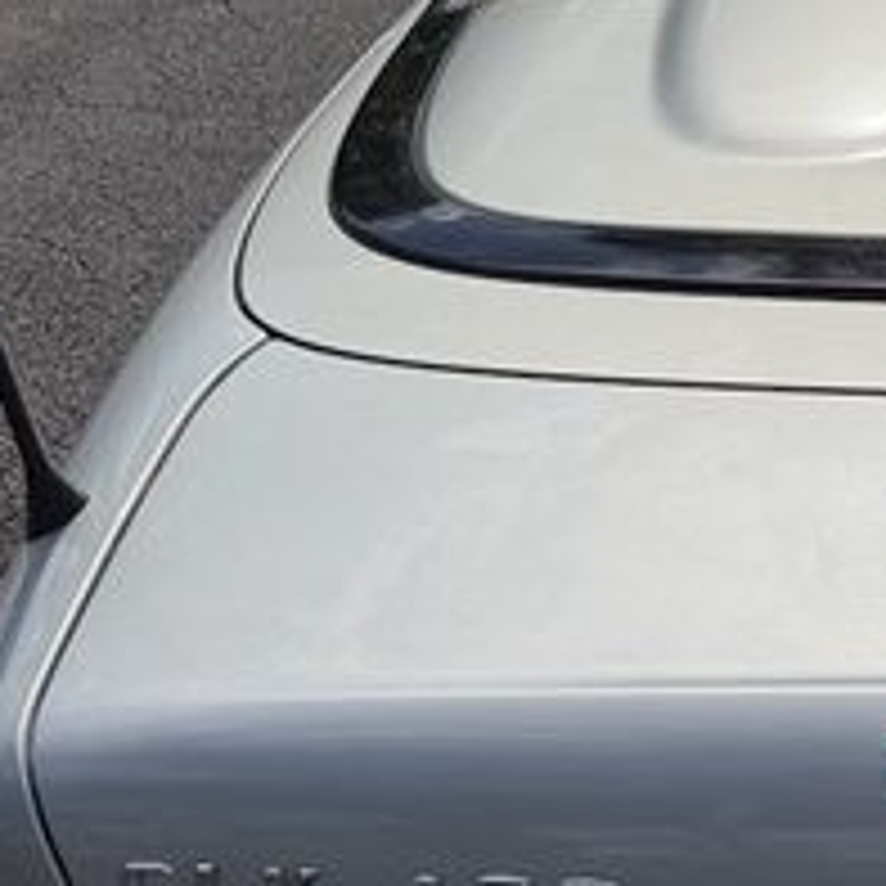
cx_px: 1241
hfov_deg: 21.8
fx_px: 1998
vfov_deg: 24.6
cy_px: 706
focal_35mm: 69
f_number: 1.78
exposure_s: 1/32258
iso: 100
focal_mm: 6.76
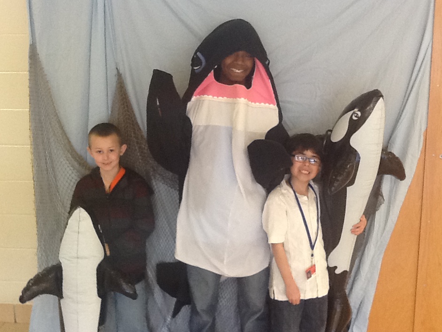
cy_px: 167
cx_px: 225
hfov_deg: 42.1
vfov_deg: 32.2
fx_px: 575
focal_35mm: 45
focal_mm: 2.03
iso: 80
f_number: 2.4
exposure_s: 1/30
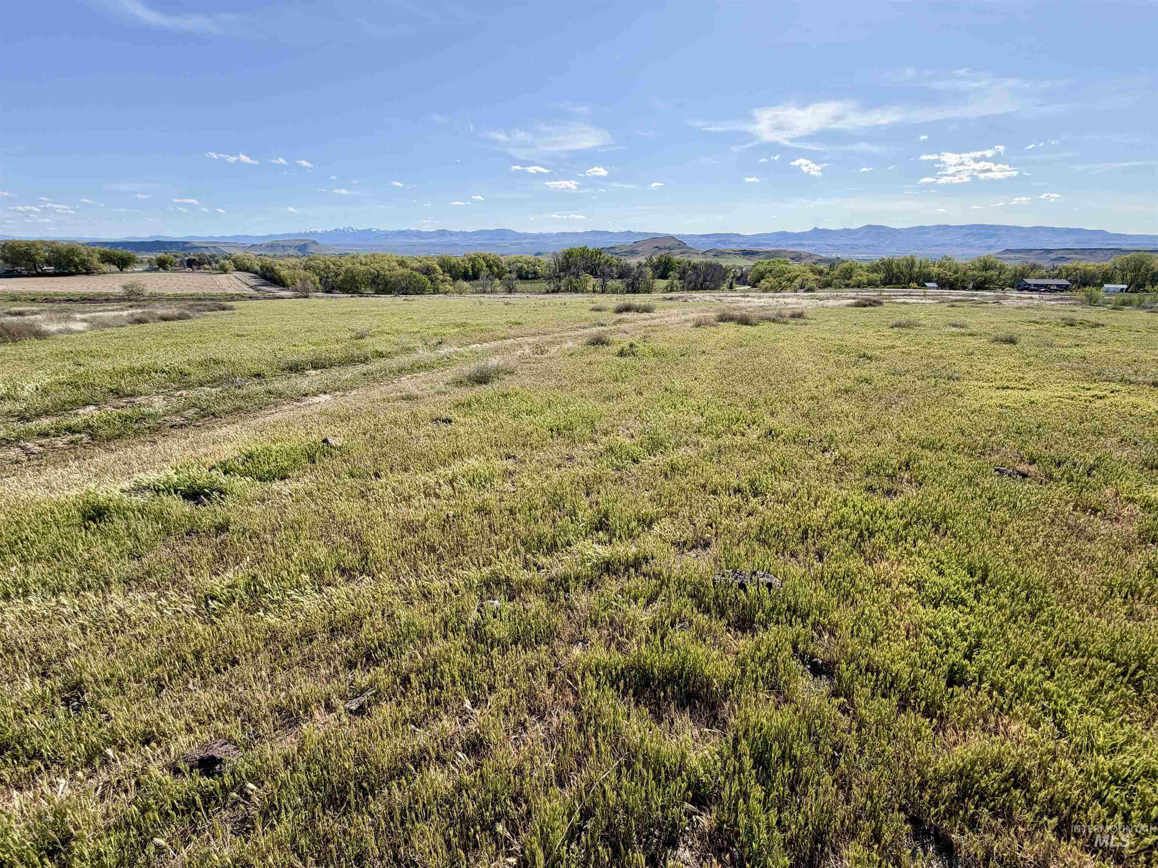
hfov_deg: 102.1
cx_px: 579
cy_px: 434
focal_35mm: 14
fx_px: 468
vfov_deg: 85.7
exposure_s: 1/1001
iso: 20
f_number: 2.2
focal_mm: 2.22
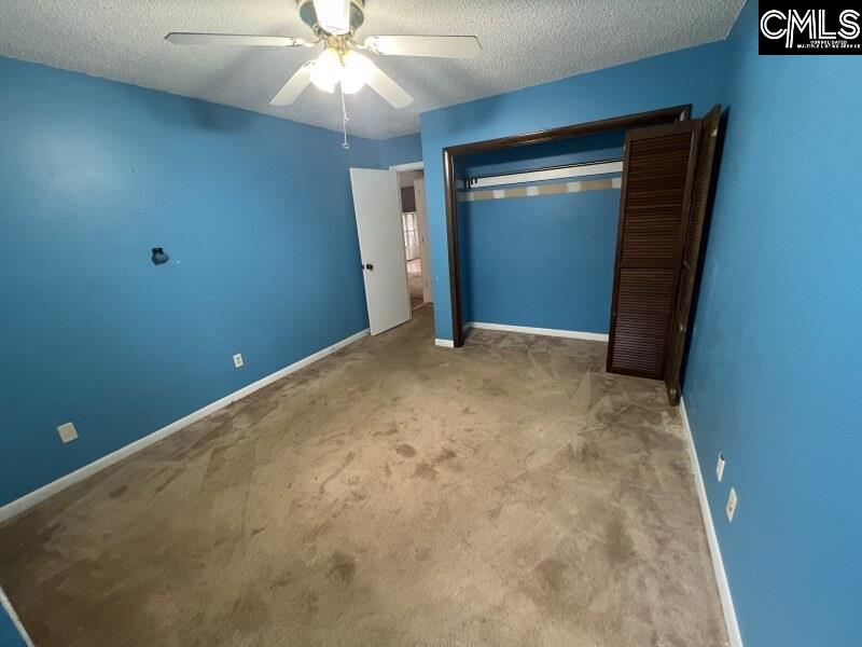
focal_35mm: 13
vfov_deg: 89.9
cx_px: 431
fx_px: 324
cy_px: 324
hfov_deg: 106.2
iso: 250
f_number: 1.8
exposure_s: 1/60
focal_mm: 1.57
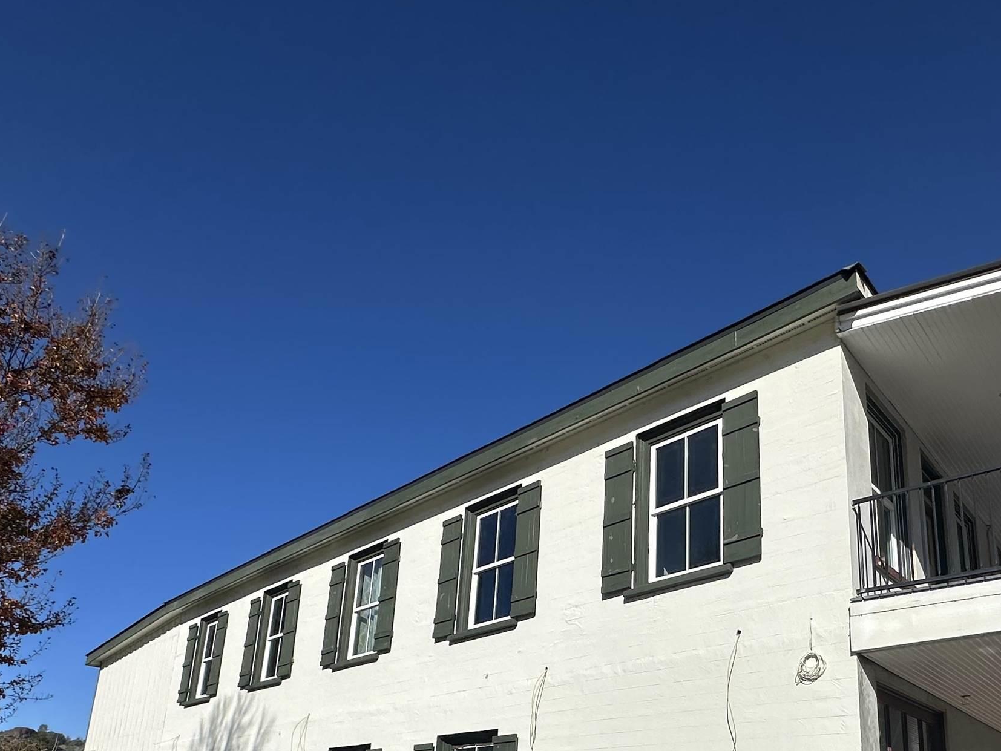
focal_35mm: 26
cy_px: 666
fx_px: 752
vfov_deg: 48.0
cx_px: 589
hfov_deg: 66.8
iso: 50
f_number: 2.2
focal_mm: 2.22
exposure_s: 1/7813
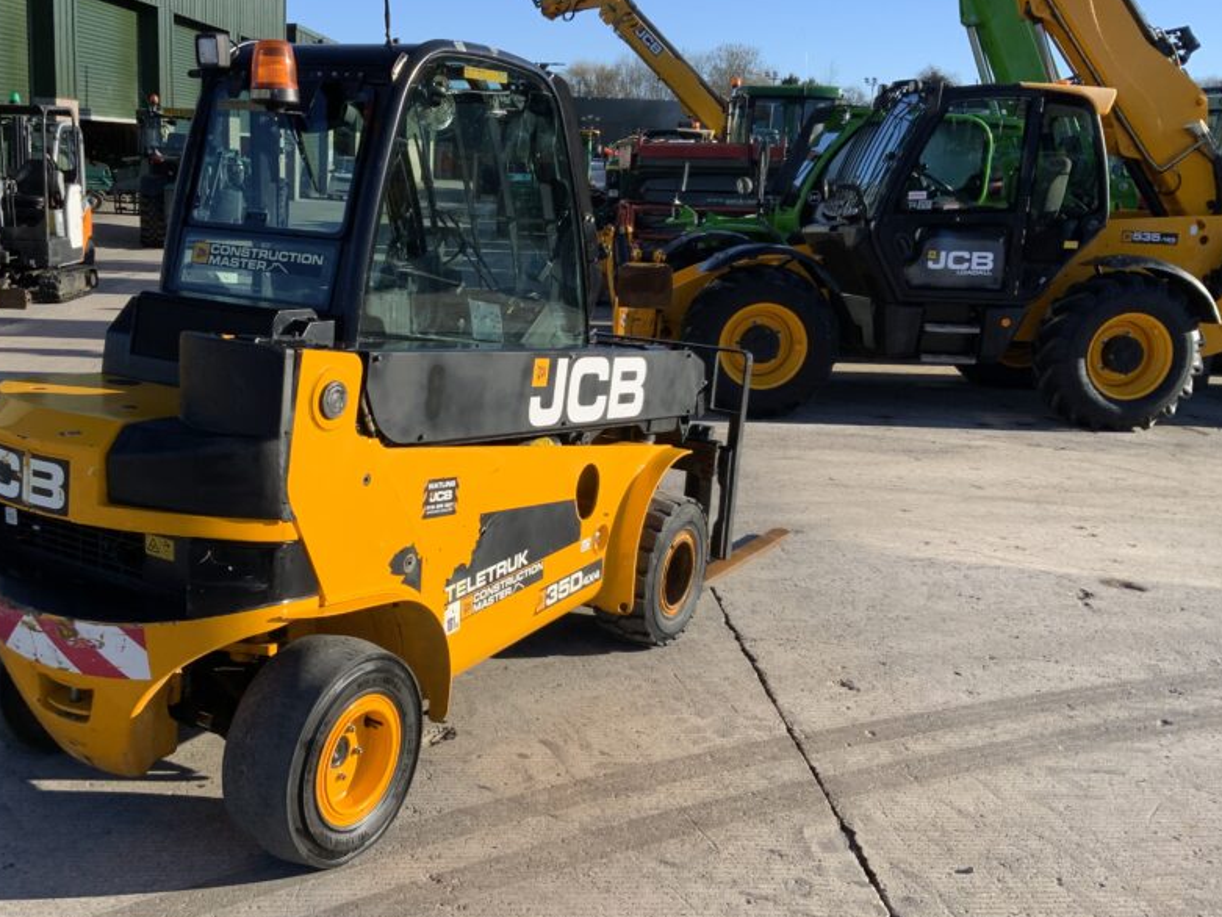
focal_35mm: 38
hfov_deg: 48.6
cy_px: 440
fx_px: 1342
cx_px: 480
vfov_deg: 37.7
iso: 16
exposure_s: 1/1144
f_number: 1.8
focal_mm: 3
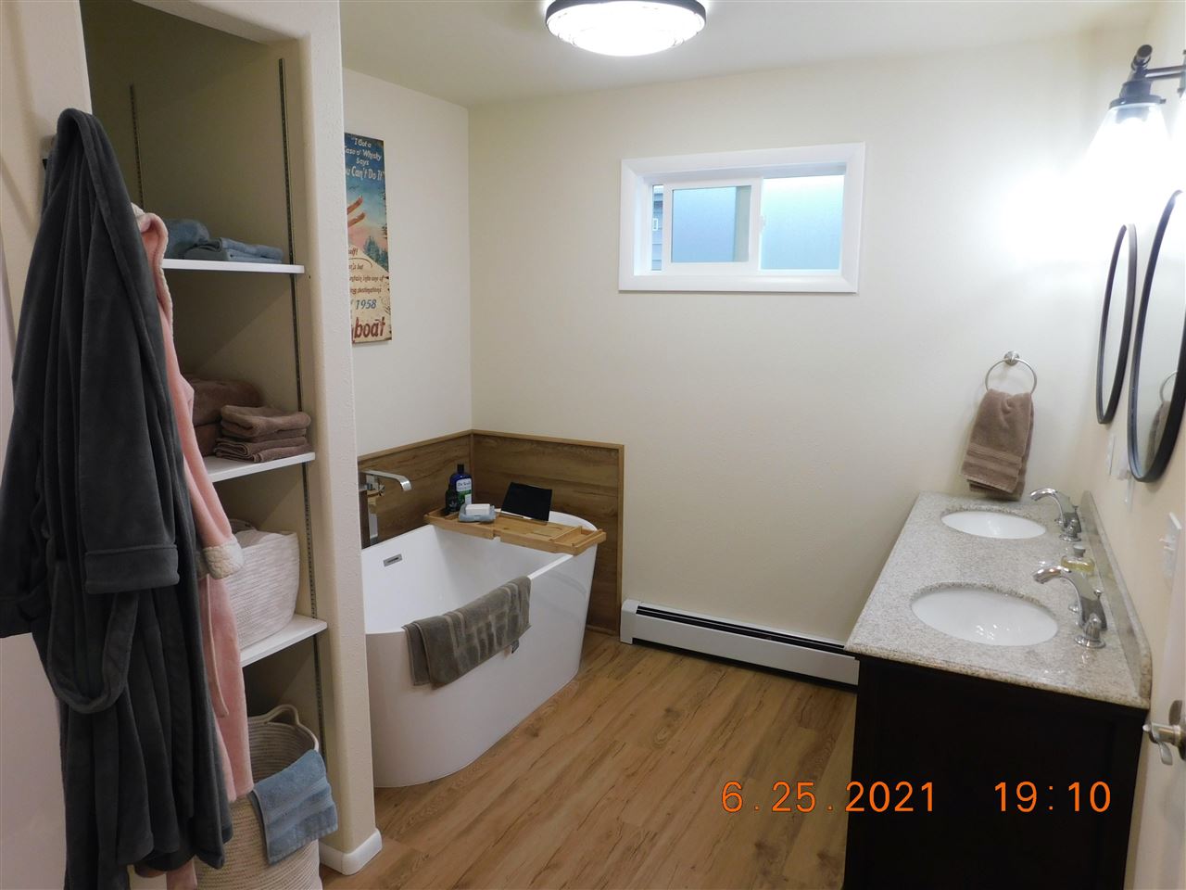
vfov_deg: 58.9
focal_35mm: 23
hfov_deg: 73.9
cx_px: 593
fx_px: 788
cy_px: 445
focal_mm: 4
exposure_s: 1/30
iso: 125
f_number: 3
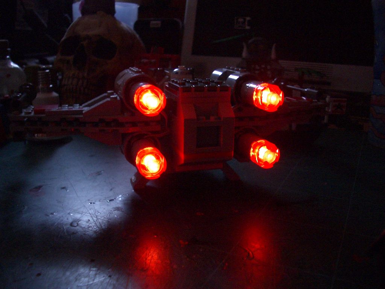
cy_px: 144
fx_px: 389
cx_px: 192
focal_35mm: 35
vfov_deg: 40.7
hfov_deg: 52.6
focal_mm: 5.8
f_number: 2.6
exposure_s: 1/8
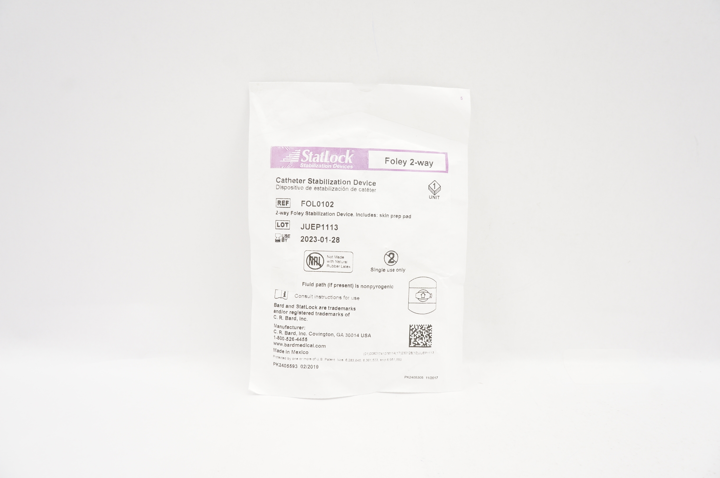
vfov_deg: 47.8
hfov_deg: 67.4
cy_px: 239
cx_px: 360
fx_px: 539
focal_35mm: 27
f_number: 8
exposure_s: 1/30
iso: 400
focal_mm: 18
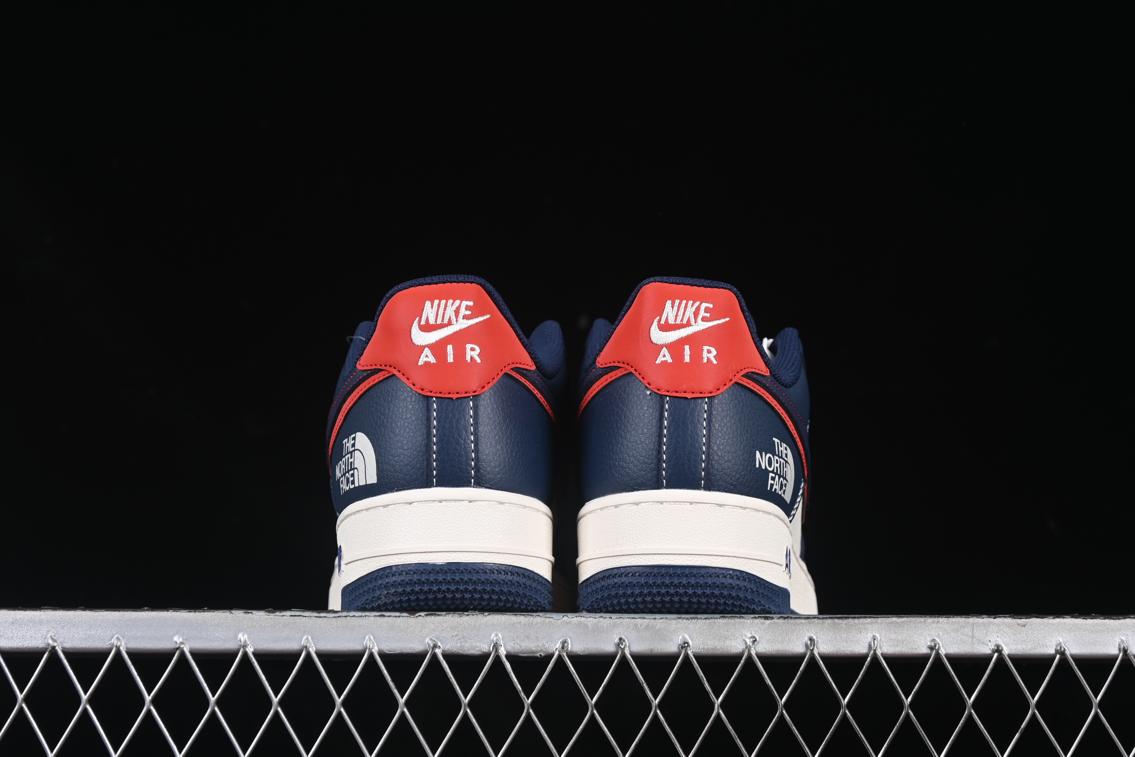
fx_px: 2364
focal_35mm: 75
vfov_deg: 18.2
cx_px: 568
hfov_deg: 27.0
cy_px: 378
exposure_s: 1/60
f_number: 6.3
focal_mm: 50
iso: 160
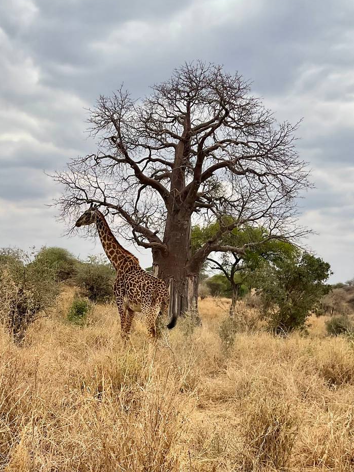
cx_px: 182
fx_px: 409
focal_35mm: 30
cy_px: 228
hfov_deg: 46.8
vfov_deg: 60.0
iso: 16
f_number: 1.8
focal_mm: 3
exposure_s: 1/1984
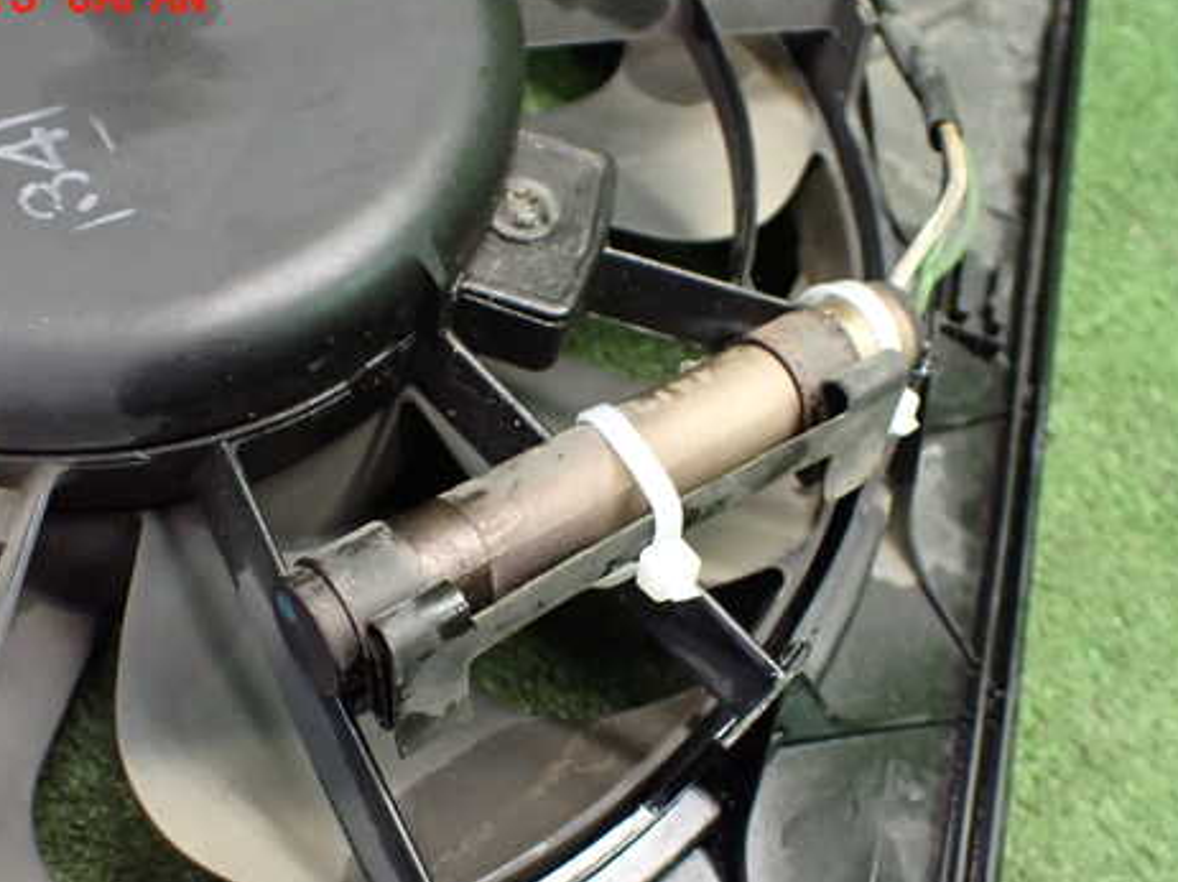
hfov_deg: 47.8
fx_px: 1327
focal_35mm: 39
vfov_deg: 36.6
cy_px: 538
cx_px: 507
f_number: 2.3
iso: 800
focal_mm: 5.4
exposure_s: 1/50
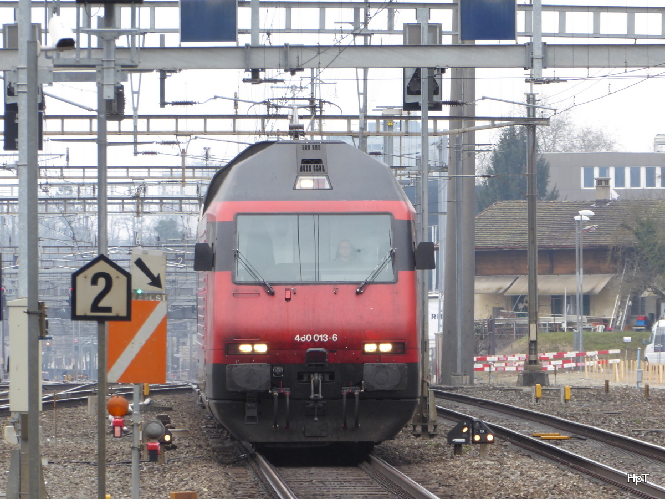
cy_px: 250
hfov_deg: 3.8
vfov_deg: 2.9
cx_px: 332
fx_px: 9932
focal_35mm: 517
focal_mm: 83.4
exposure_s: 1/100
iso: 160
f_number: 6
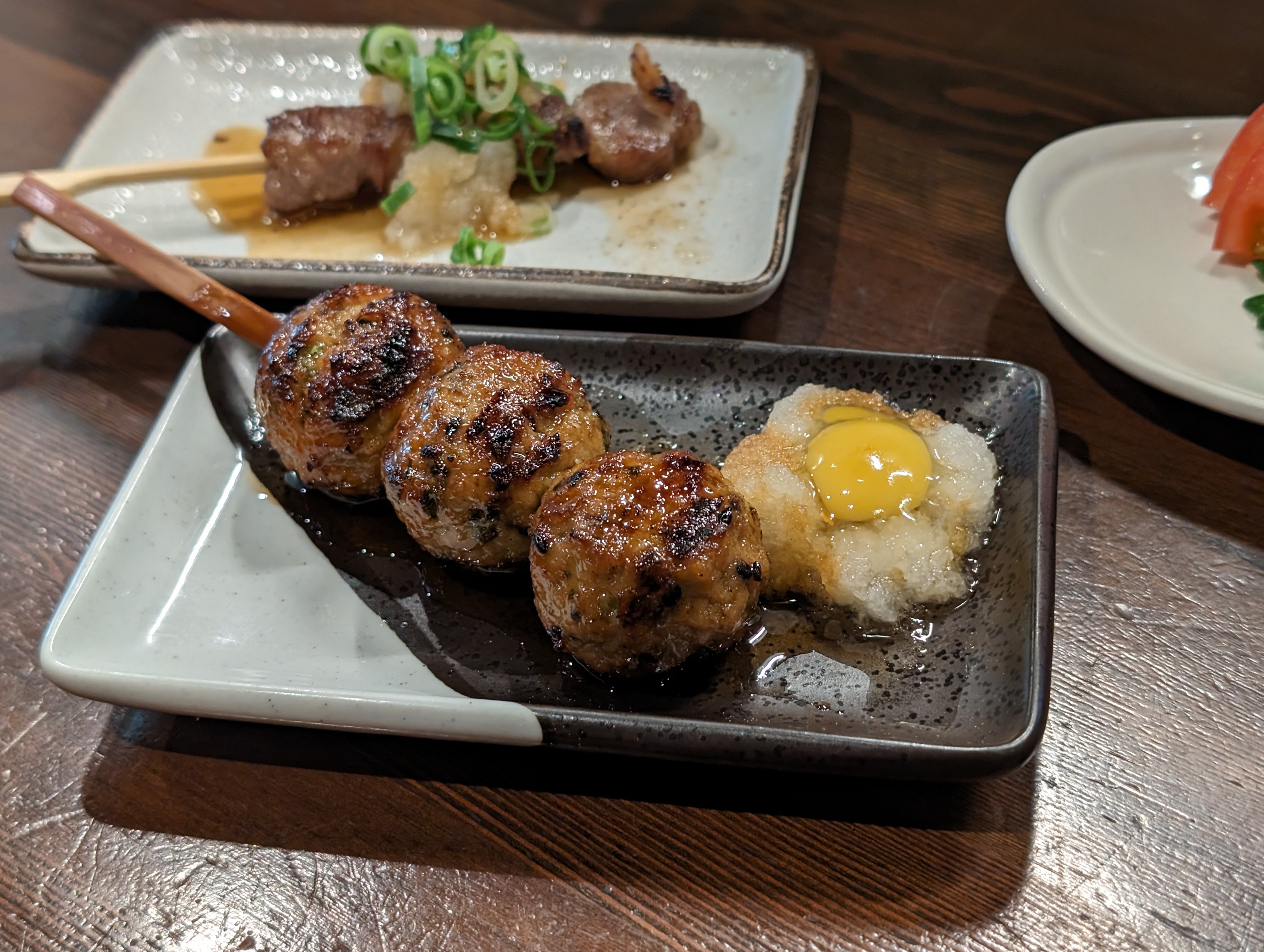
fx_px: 1792
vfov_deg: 29.7
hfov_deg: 38.9
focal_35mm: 49
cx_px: 632
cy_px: 476
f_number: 1.68
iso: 168
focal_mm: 6.9
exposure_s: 1/30
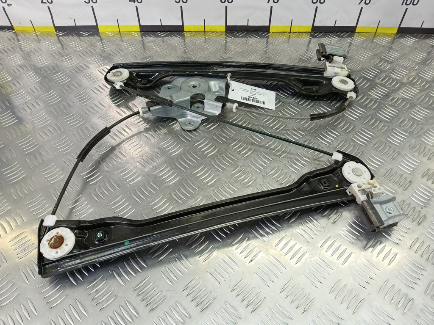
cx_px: 217
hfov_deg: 73.9
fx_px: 288
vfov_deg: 58.9
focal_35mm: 23
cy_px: 162
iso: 119
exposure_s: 1/50
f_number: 1.6
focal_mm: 4.11
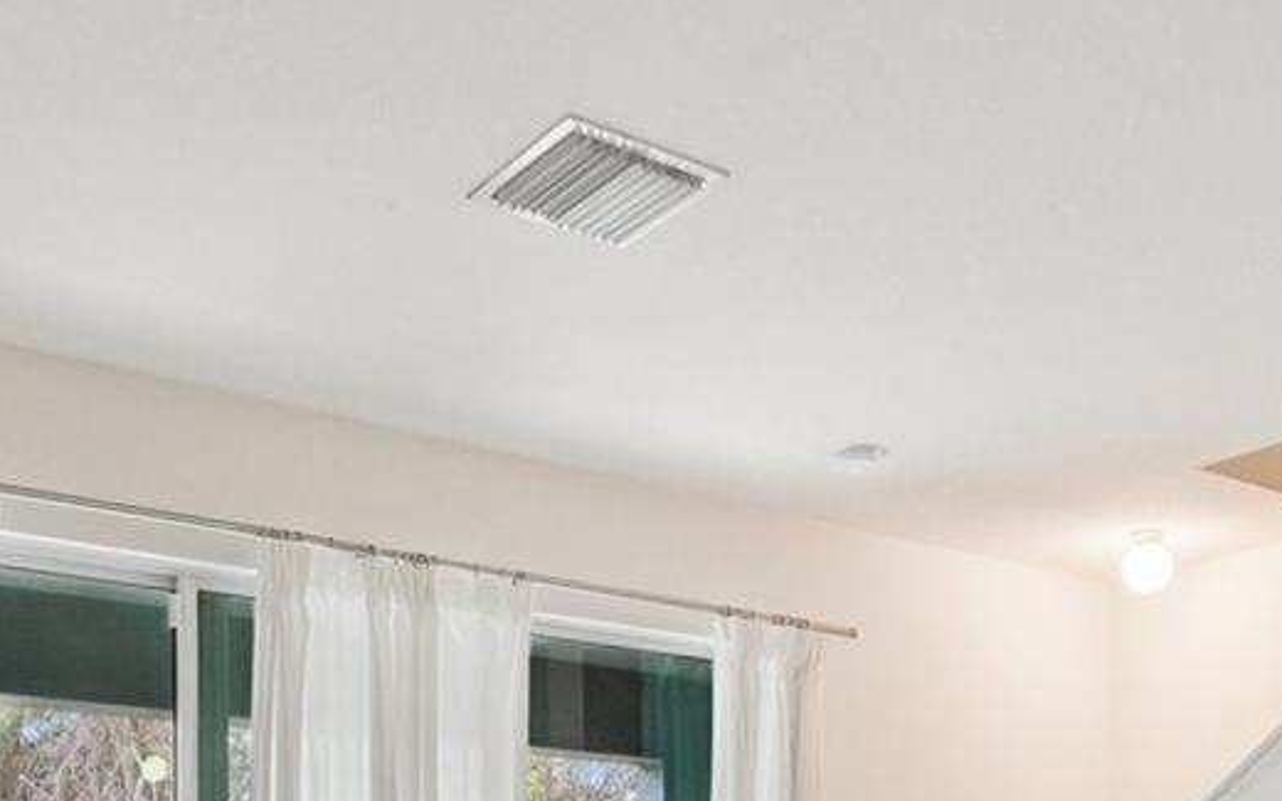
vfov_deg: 23.9
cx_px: 708
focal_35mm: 47
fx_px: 1642
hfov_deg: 42.6
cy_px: 1057
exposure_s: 1/30
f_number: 8
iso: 800
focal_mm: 10
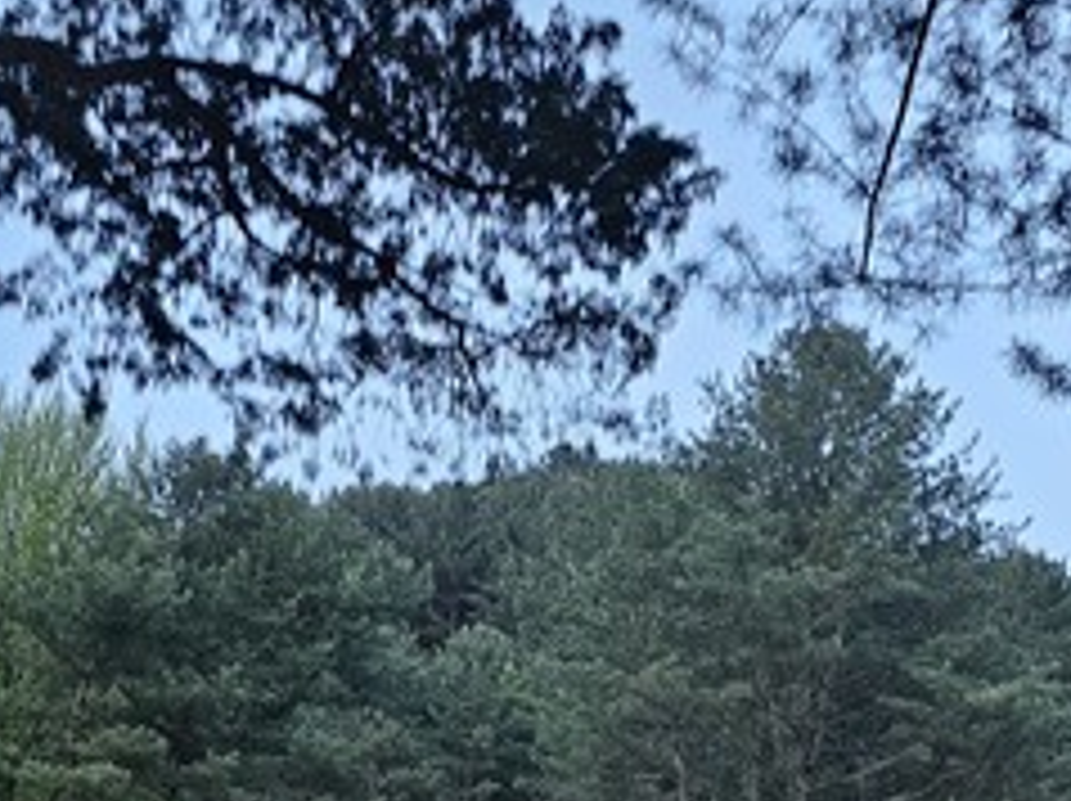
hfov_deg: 32.7
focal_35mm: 58
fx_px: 1793
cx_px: 778
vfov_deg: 23.1
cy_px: 963
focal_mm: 6.3
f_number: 1.7
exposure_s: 1/24
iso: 640
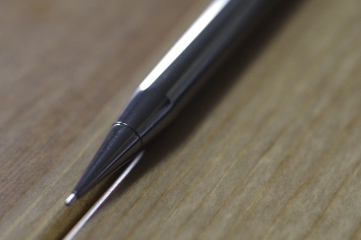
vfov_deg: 10.8
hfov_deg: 16.1
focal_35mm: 127
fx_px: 1273
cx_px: 144
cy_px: 114
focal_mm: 90
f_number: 4
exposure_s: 1/60
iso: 3200
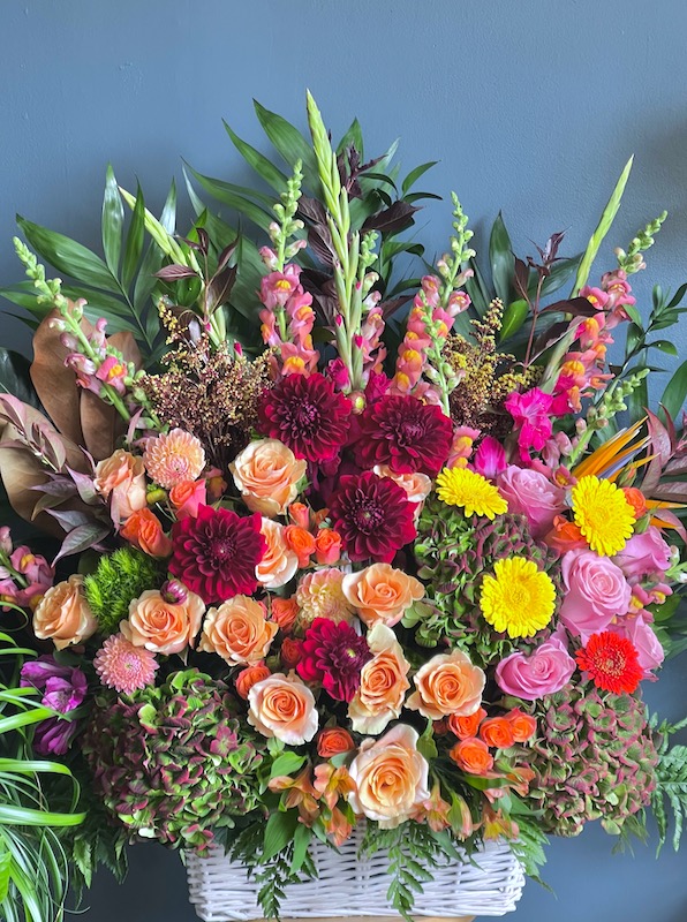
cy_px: 461
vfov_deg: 25.4
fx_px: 2046
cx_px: 344
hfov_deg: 19.1
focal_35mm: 77
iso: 250
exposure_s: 1/60
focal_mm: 9
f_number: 2.8
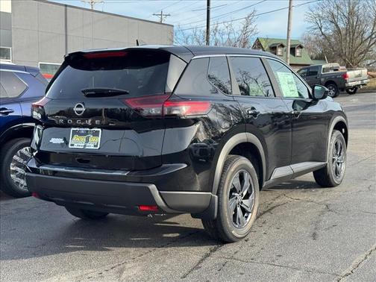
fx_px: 521
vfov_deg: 30.3
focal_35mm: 48
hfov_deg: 39.7
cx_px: 188
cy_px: 141
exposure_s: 1/952
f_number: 1.78
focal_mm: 6.76
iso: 64
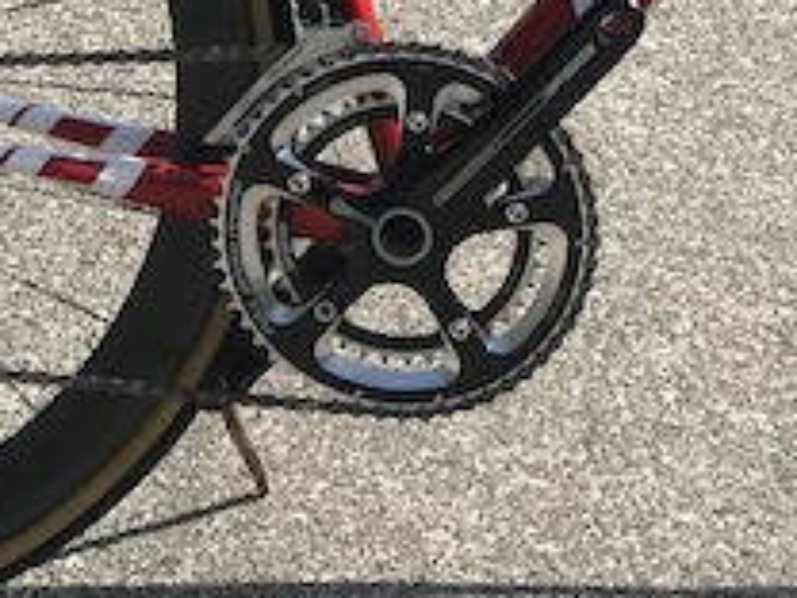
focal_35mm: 219
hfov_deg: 9.0
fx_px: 5042
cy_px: -134
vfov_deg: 6.7
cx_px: 586
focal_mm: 6.6
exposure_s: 1/833
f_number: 2.8
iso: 20
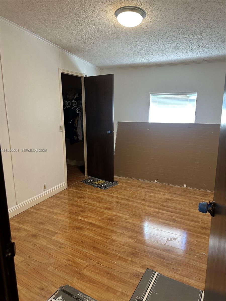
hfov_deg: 56.8
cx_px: 113
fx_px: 209
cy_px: 150
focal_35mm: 24
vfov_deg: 71.6
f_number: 1.78
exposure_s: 1/120
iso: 200
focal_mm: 6.86
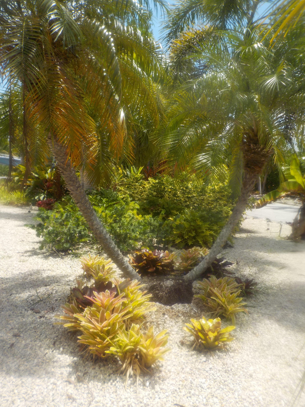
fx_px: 352
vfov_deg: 60.0
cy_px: 204
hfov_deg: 46.8
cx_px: 152
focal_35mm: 30
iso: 125
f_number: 3.3
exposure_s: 1/1000
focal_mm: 4.1
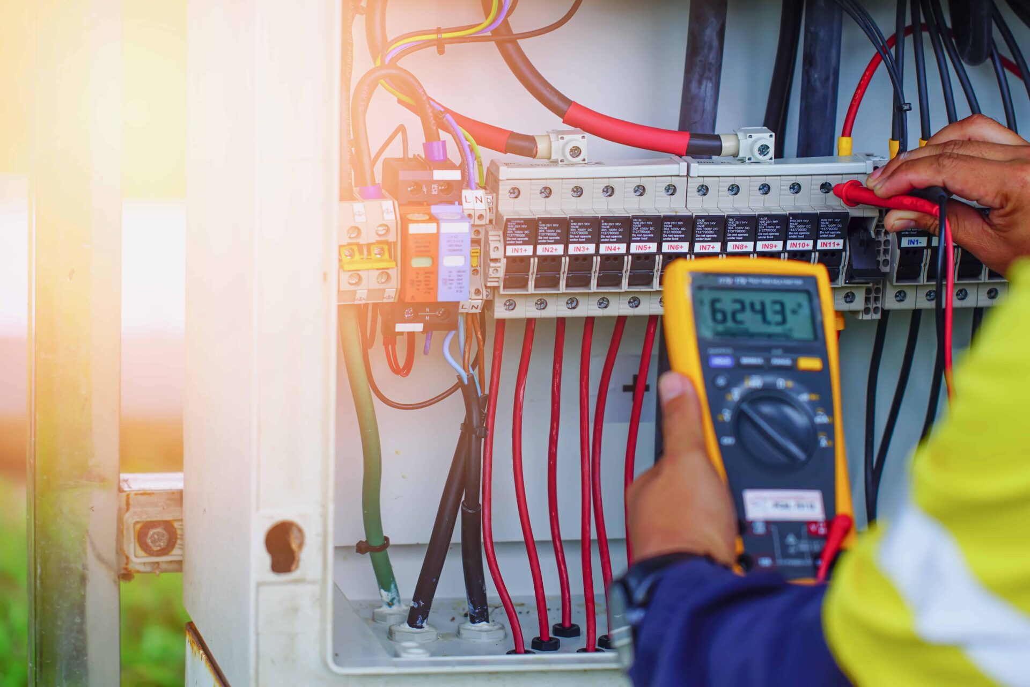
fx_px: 4291
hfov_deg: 13.7
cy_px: 344
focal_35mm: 150
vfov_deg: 9.1
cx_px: 515
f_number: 2.8
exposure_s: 1/50
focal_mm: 100
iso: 100
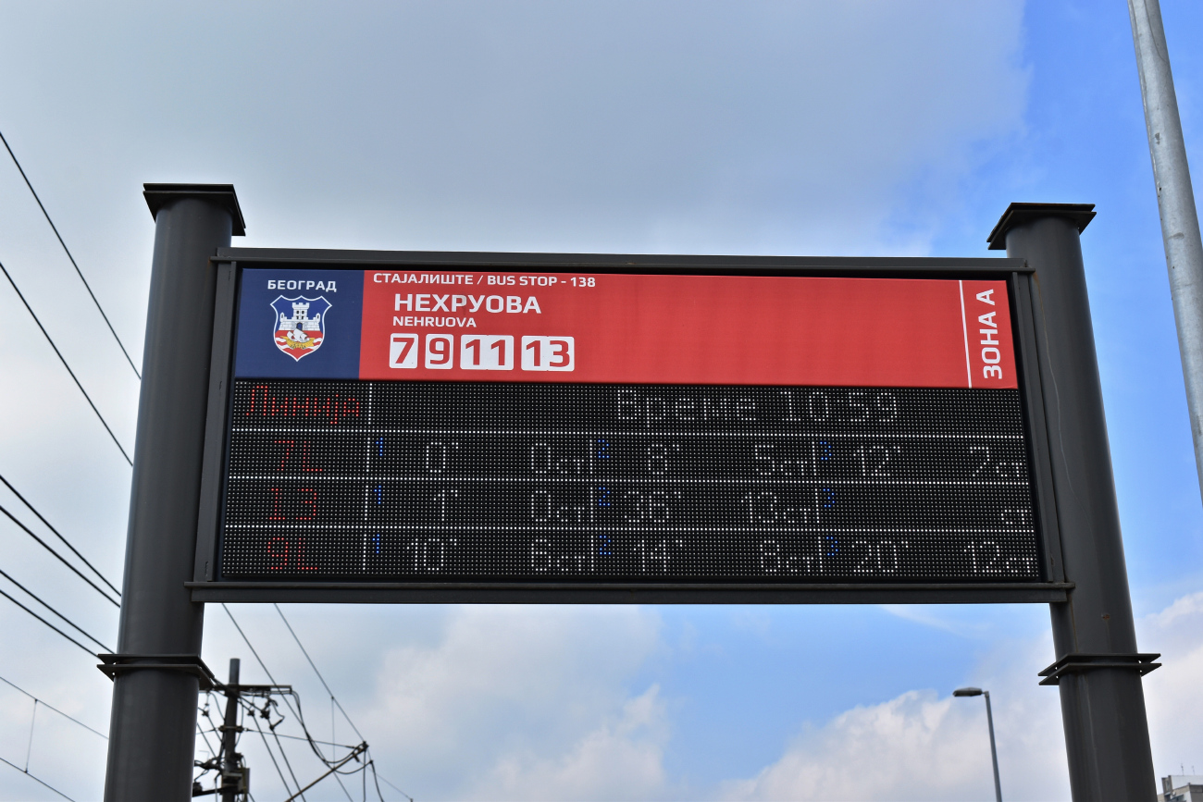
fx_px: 1604
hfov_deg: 41.1
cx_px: 602
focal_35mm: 48
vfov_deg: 28.1
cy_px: 401
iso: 200
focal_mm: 32
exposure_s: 1/400
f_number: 10
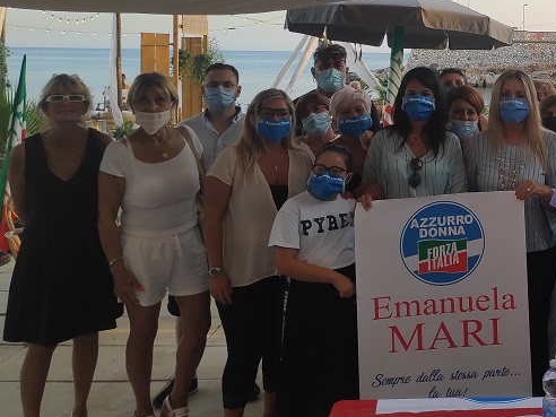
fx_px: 659
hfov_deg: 40.3
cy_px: 78
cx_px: 551
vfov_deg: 34.0
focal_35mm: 41
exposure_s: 1/421
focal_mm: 3.94
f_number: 1.9
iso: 100
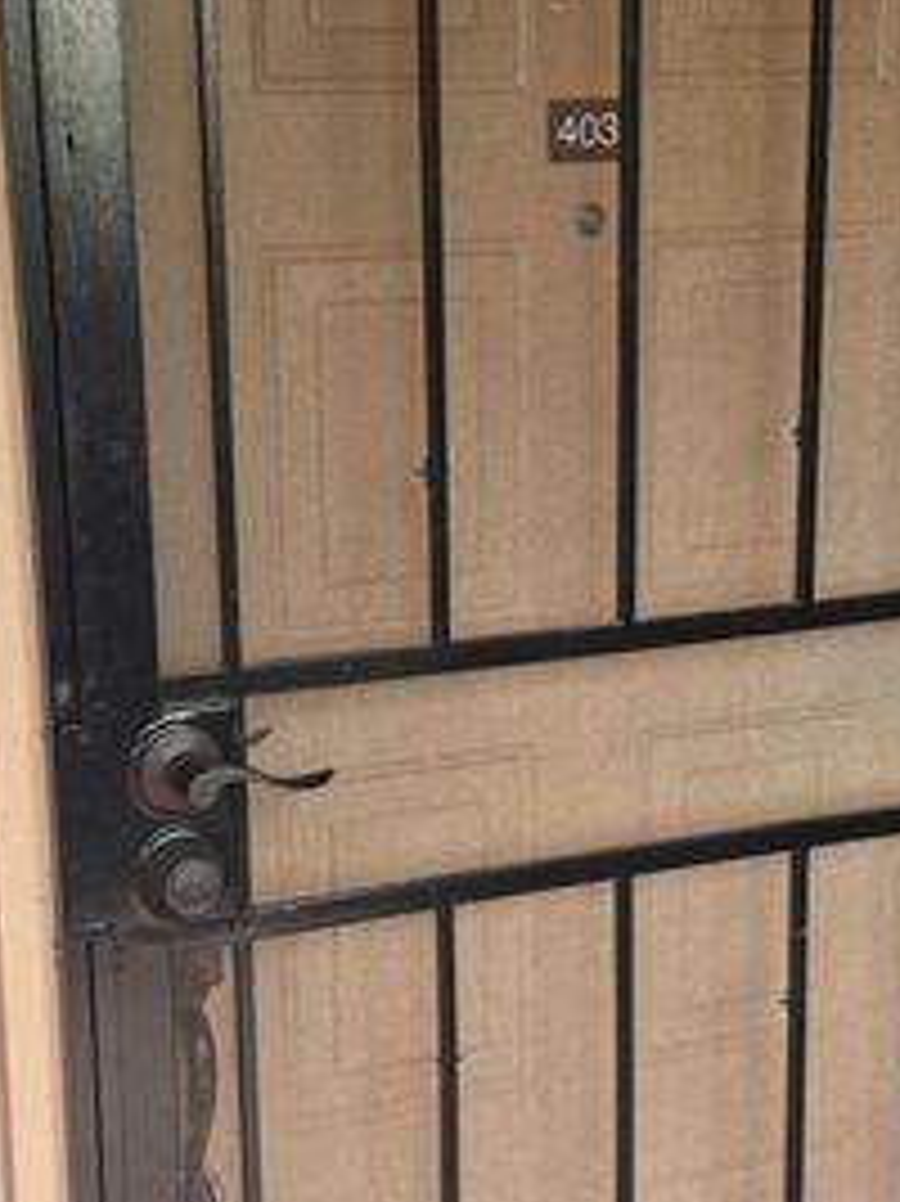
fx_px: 2082
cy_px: 615
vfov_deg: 32.2
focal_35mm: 60
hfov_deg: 24.4
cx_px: 414
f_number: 1.78
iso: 64
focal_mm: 6.76
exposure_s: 1/121
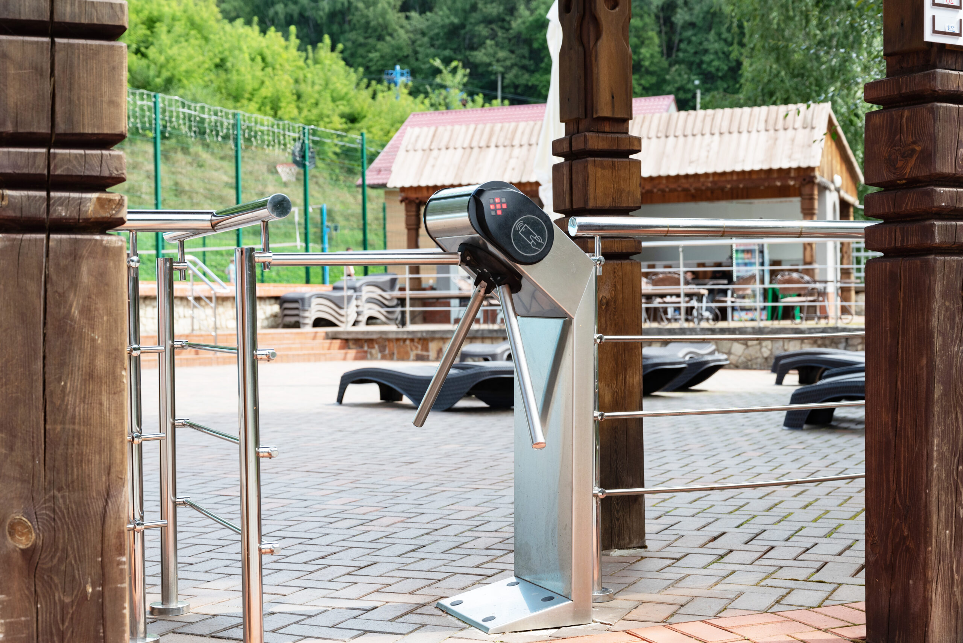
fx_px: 1418
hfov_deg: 37.5
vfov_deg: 25.5
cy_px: 322
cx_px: 482
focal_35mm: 53
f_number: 5.6
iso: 160
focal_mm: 53
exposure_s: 1/250
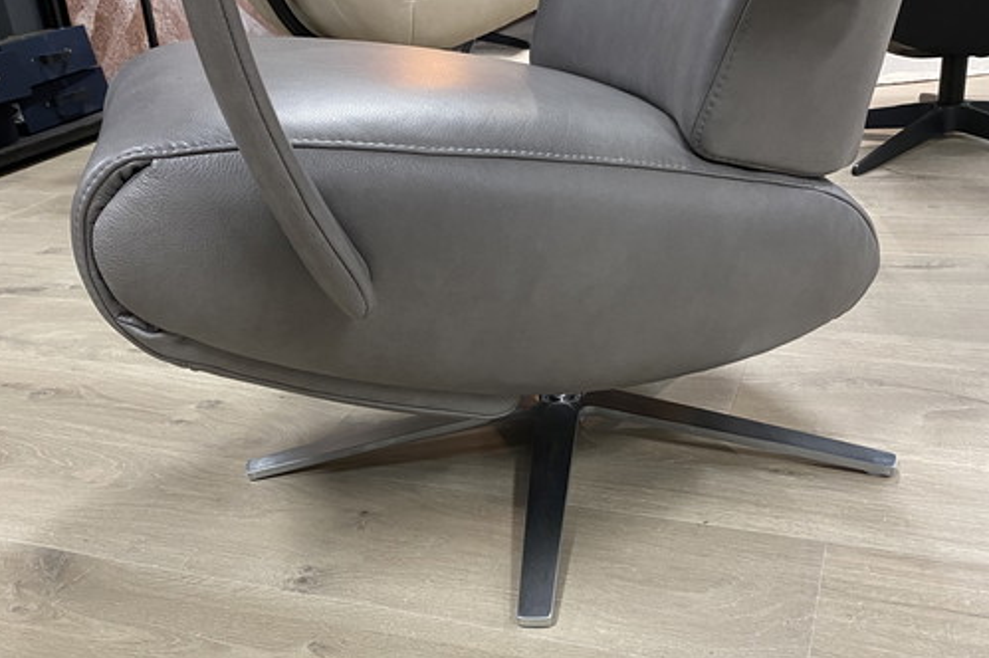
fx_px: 1016
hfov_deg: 51.9
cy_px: 373
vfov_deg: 35.8
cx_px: 484
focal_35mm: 37
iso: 320
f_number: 1.8
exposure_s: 1/50
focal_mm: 4.25
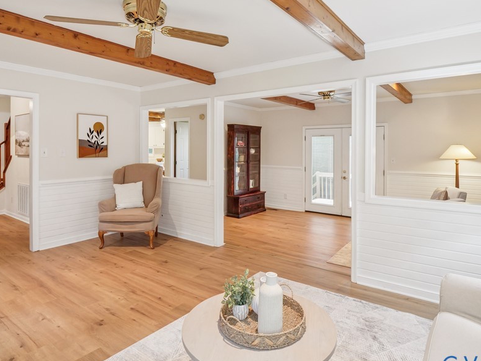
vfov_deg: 62.9
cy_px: 144
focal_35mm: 21
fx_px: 292
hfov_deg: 78.9
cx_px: 253
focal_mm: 8
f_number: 10
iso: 500
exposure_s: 1/3.33
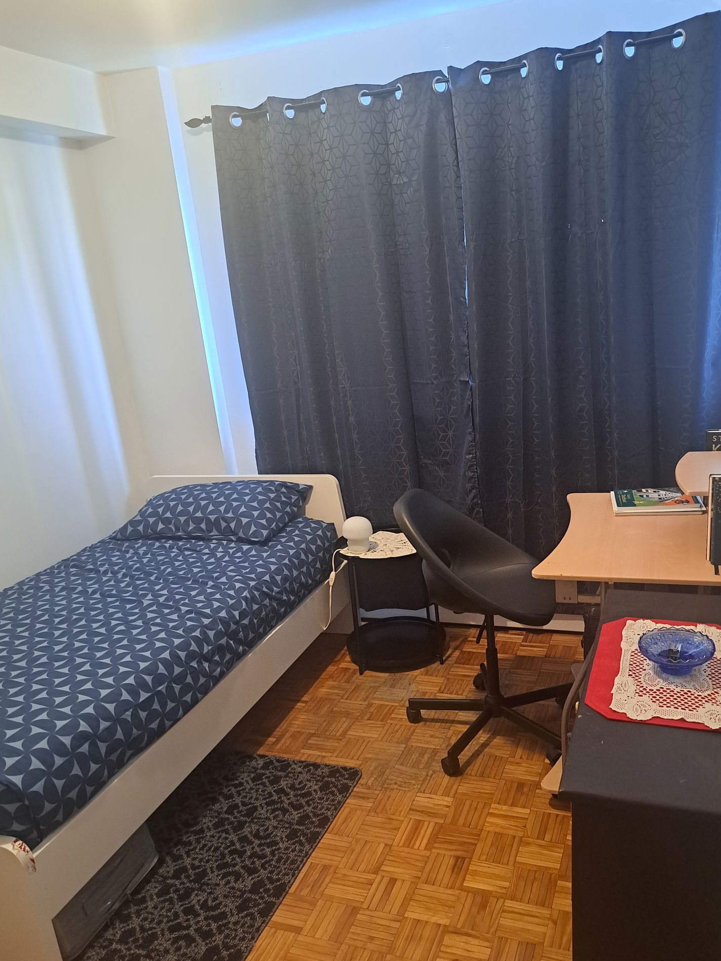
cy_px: 525
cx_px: 389
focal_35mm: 27
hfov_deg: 51.3
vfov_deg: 65.2
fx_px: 750
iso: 320
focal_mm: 5.23
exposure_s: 1/24
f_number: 1.8
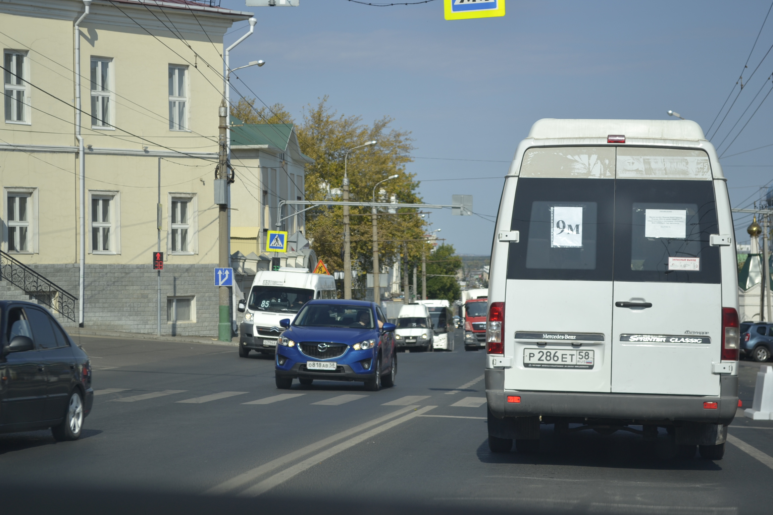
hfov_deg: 24.6
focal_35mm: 82
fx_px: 1771
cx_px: 386
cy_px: 258
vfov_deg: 16.6
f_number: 5.6
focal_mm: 55
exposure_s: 1/400
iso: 100
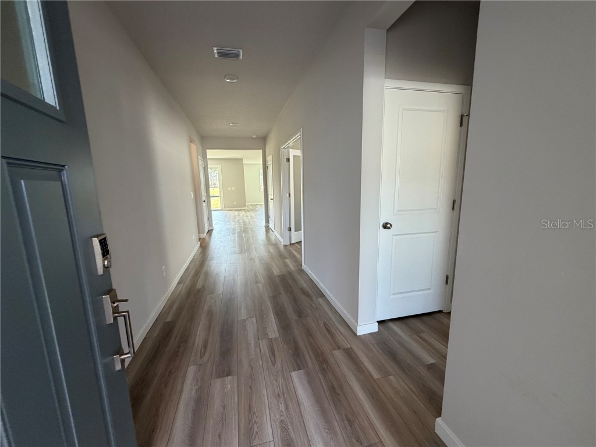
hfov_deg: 102.1
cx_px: 298
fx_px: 241
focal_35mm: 14
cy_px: 224
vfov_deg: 85.7
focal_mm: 2.22
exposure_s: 1/120
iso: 200
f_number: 2.2
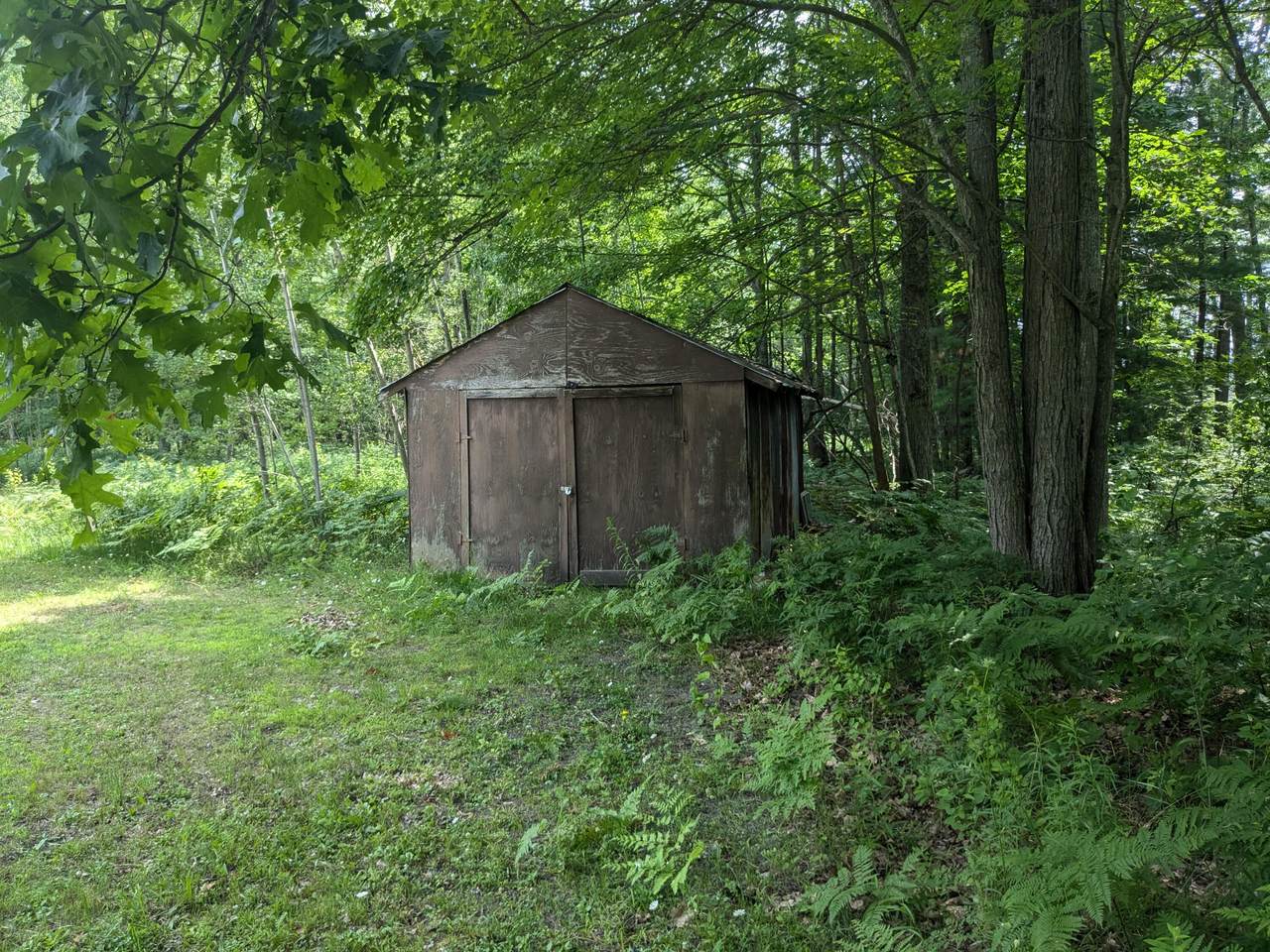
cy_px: 476
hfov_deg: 65.3
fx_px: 991
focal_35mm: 27
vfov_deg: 51.4
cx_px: 635
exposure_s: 1/371
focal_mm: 4.38
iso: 46
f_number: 1.73
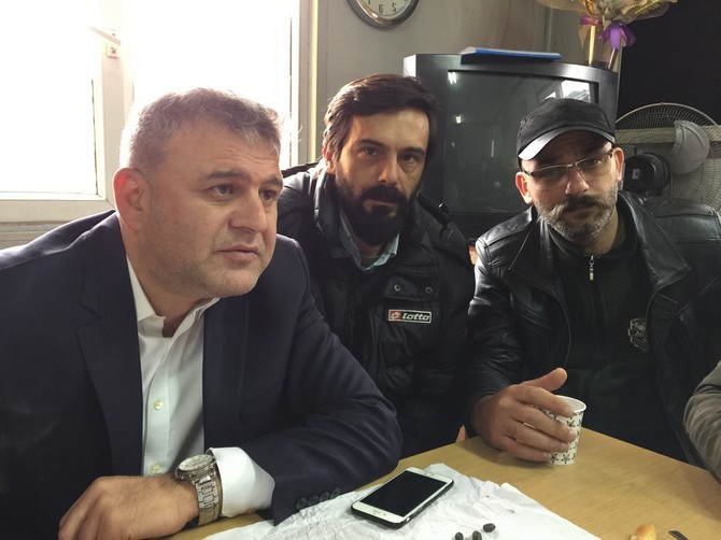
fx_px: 604
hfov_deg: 61.7
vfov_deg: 48.2
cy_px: 270
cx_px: 360
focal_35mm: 29
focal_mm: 4.15
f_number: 2.2
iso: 100
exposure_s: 1/17
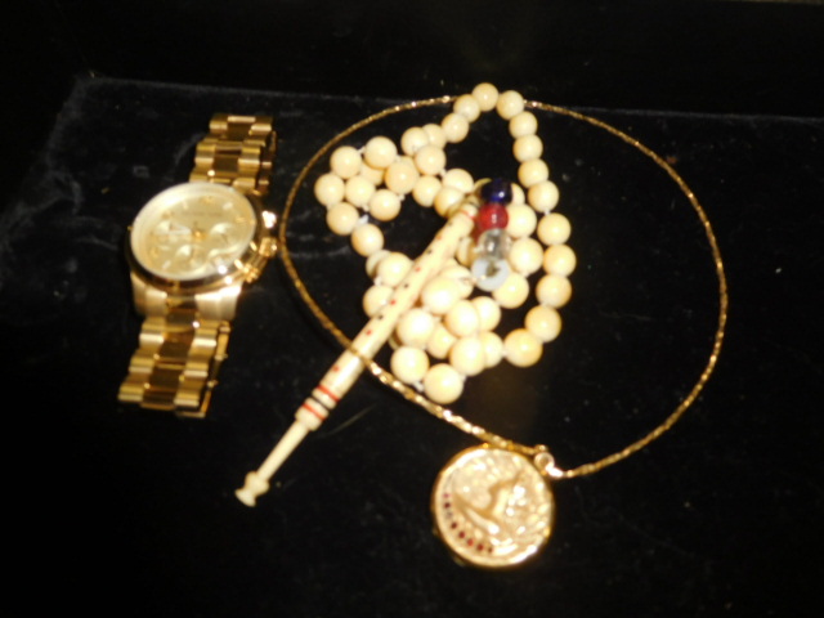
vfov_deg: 54.9
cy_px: 309
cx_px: 412
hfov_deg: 69.4
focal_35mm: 25
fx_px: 595
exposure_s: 1/30
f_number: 3.4
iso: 125
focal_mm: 4.5
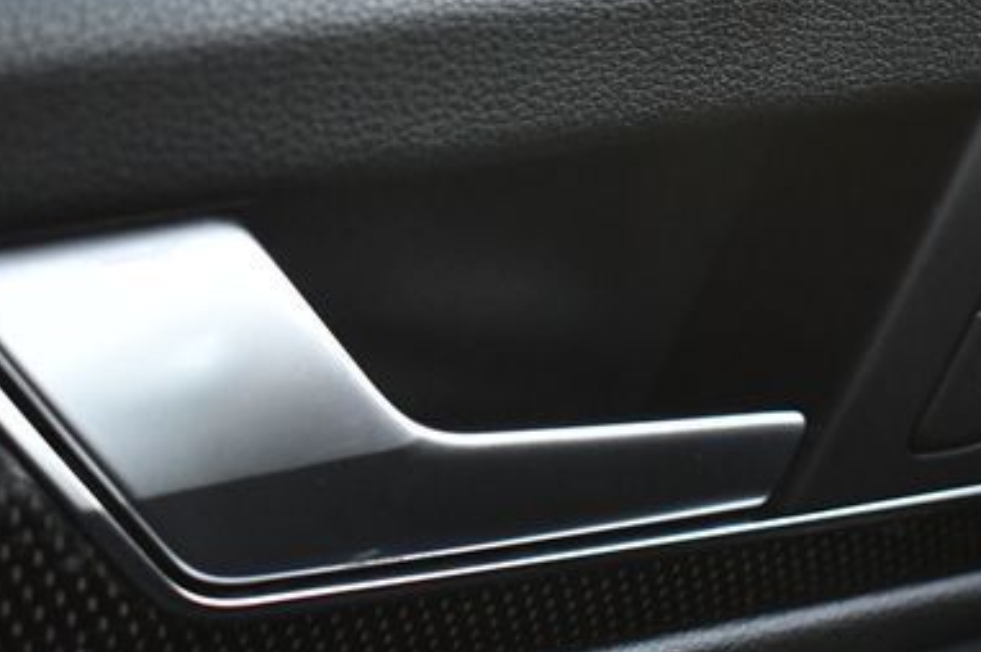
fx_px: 1960
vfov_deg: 18.9
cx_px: 619
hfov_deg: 28.0
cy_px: 344
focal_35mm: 72
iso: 3200
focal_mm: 29
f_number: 4.2
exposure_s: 1/125
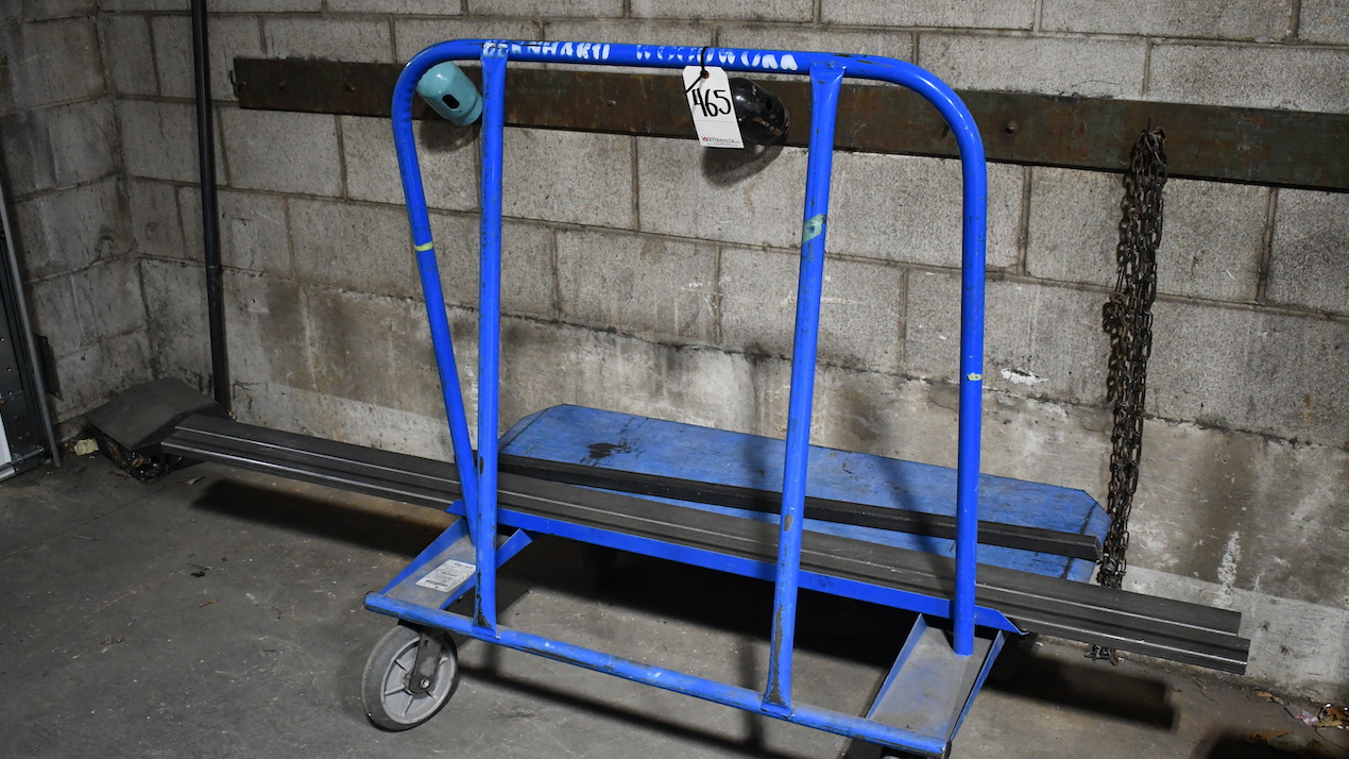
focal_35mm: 38
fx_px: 1359
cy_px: 424
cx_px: 679
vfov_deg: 31.2
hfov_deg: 52.8
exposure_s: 1/60
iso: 3200
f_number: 4
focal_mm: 24
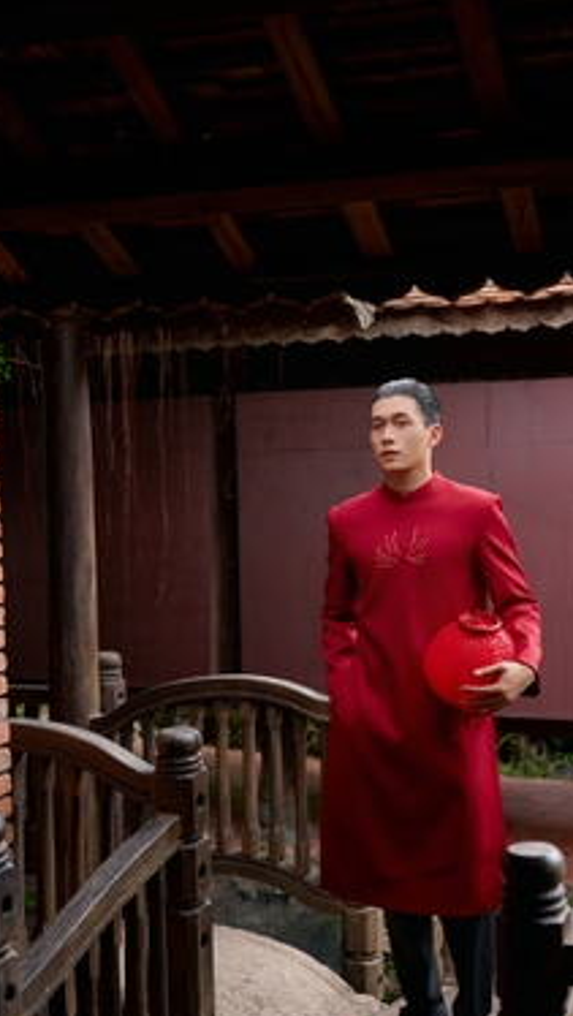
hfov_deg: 25.2
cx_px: 415
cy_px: 535
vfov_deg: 43.7
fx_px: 1267
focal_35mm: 47
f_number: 2.8
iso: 125
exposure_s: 1/160
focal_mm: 35
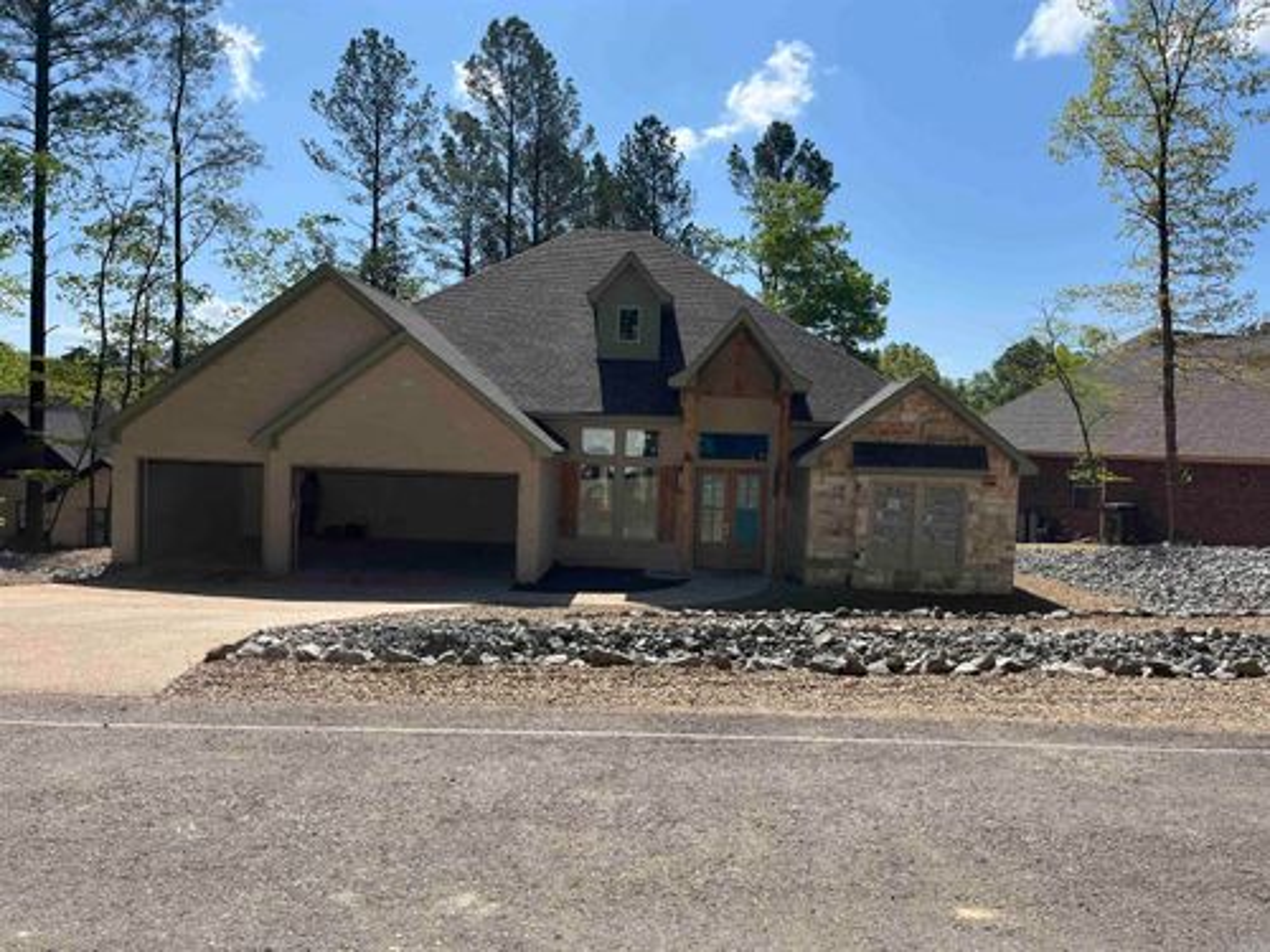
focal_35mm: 26
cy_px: 476
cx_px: 635
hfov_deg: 67.3
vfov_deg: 53.1
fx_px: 954
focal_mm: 5.1
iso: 50
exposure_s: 1/4484
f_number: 1.6
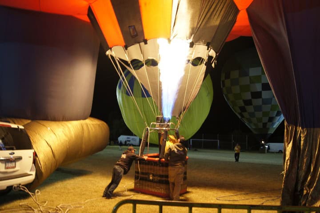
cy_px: 106
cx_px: 160
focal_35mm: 27
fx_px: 240
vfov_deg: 47.9
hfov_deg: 67.4
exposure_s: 1/13
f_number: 5.6
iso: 800
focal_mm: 18
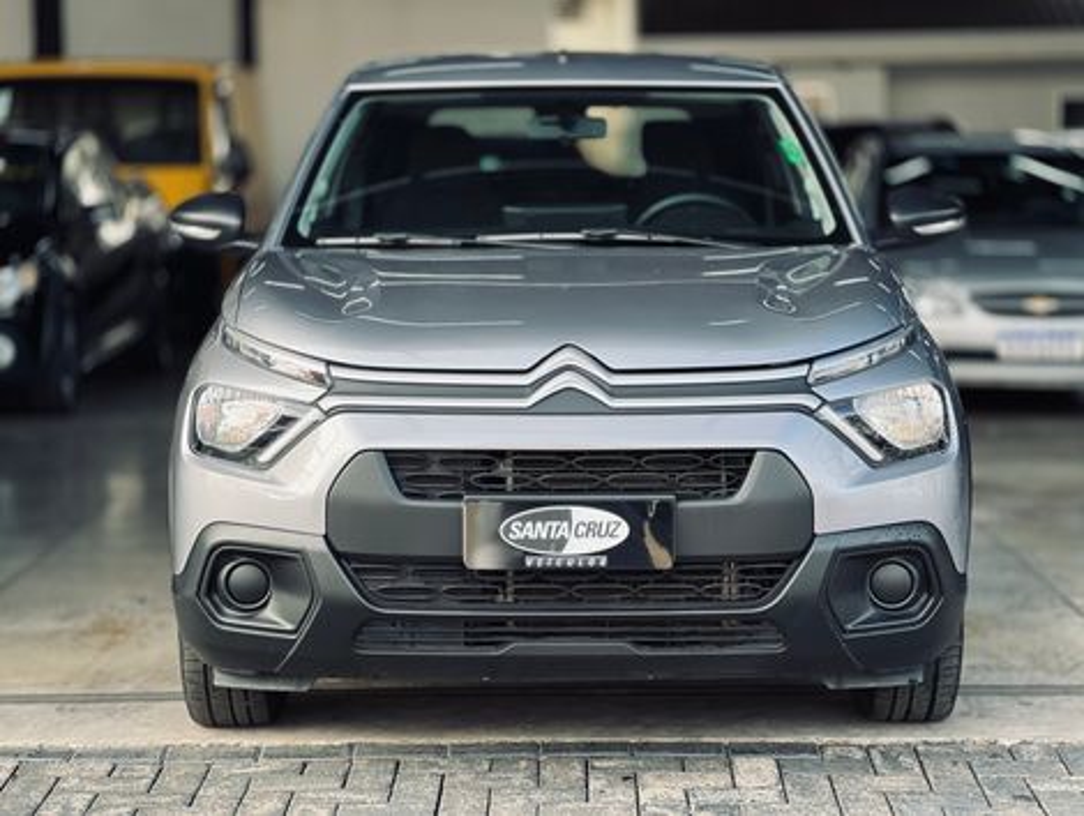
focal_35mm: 77
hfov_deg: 25.3
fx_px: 2415
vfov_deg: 19.2
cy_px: 408
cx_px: 542
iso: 64
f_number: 2.8
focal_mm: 9
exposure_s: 1/121
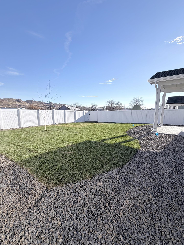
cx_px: 92
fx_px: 113
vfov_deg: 94.4
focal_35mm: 16
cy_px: 130
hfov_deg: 78.1
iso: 20
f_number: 2.2
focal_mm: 2.22
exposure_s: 1/770
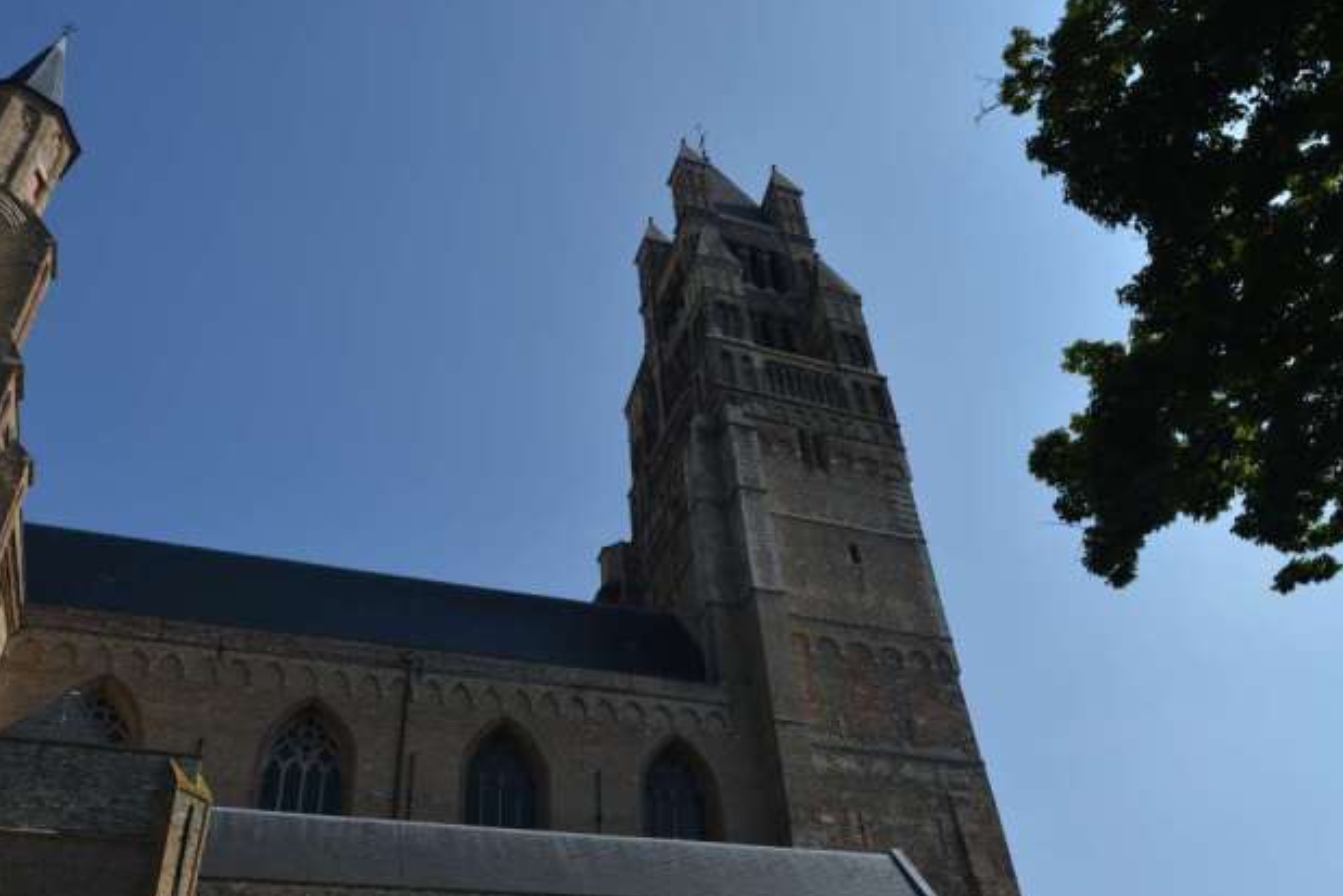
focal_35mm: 31
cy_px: 501
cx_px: 688
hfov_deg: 60.3
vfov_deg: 42.3
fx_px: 1157
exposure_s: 1/400
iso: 125
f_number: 10
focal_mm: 24
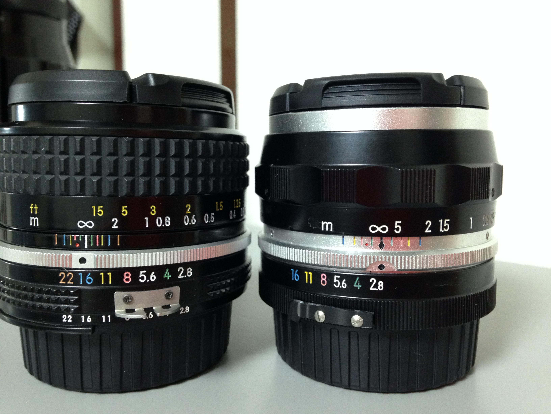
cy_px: 207
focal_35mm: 33
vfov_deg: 42.9
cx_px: 276
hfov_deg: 55.4
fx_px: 525
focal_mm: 4.12
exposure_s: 1/20
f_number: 2.4
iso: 200
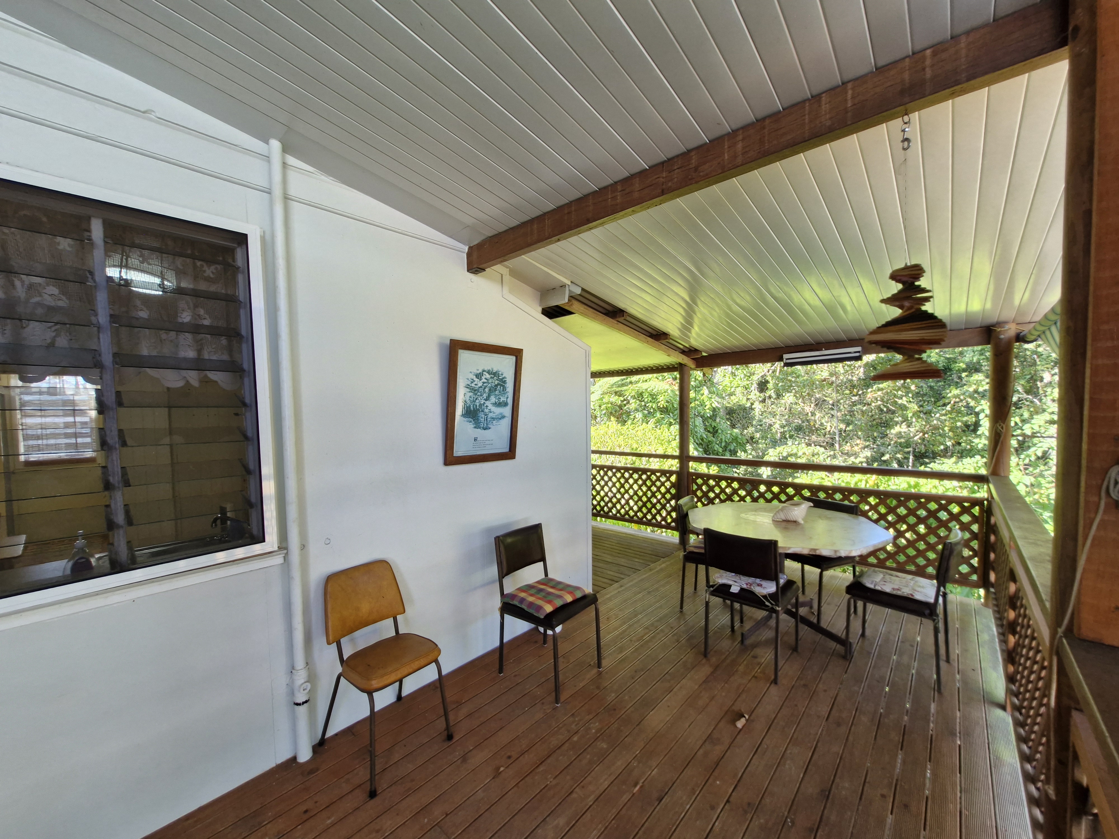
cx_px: 560
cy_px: 420
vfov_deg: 89.9
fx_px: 420
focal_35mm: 13
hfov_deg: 106.2
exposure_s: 1/50
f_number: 2.2
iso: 50
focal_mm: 1.74
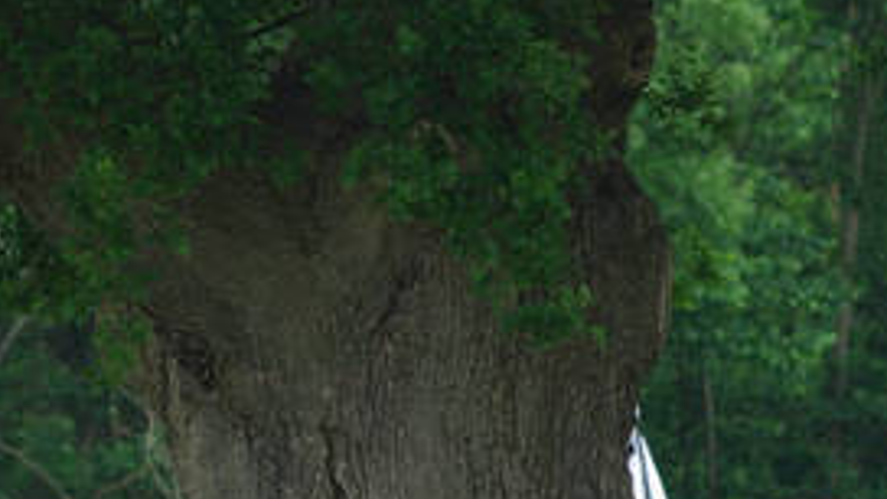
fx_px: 38102
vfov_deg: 0.8
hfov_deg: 1.3
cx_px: 721
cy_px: 496
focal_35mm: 1620
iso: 250
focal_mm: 400
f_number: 5.6
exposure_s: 1/320
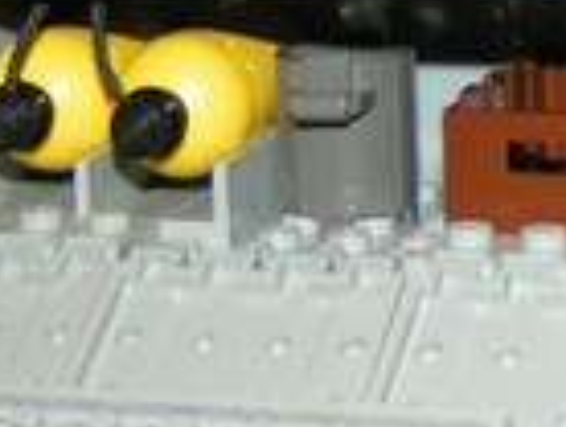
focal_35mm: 176
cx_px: 673
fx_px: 2883
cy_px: 74
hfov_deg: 11.0
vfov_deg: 8.4
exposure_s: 1/40
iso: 200
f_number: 2.8
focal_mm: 5.8
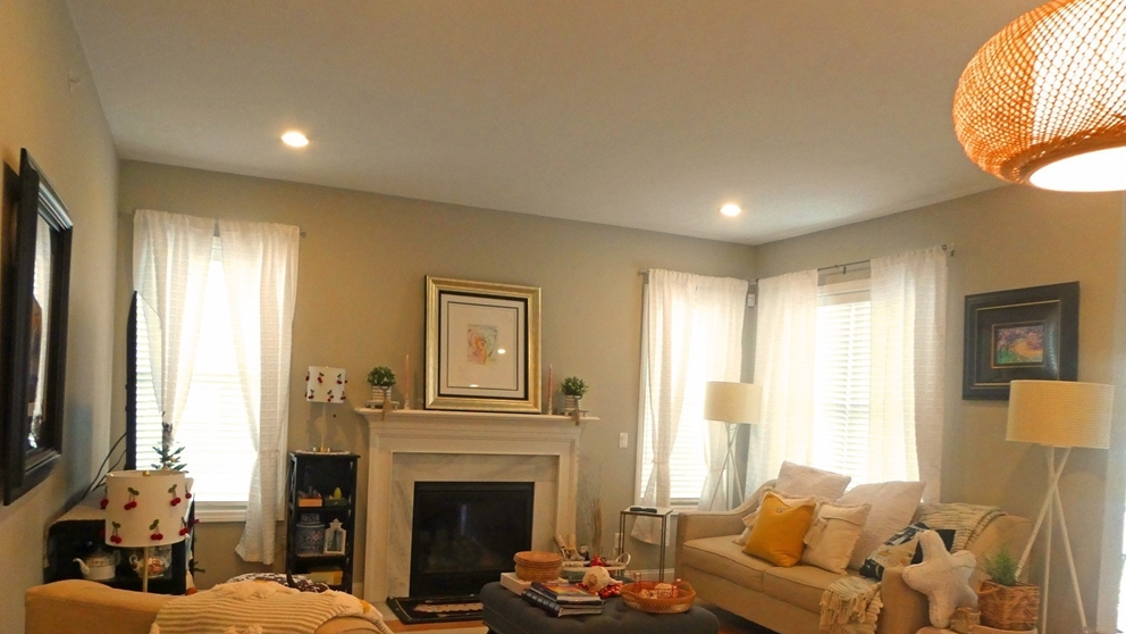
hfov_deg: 69.9
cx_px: 551
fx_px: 806
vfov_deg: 42.3
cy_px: 427
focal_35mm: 27
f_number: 3.3
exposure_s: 1/60
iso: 320
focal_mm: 4.3
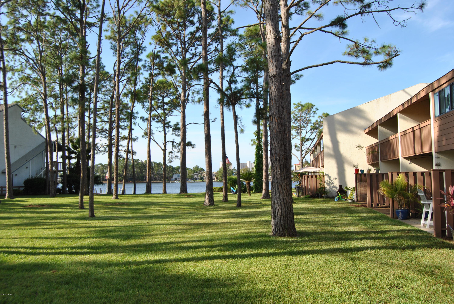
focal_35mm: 30
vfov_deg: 43.7
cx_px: 227
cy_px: 152
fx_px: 379
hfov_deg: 61.9
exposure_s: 1/250
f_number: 7.1
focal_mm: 20
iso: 100
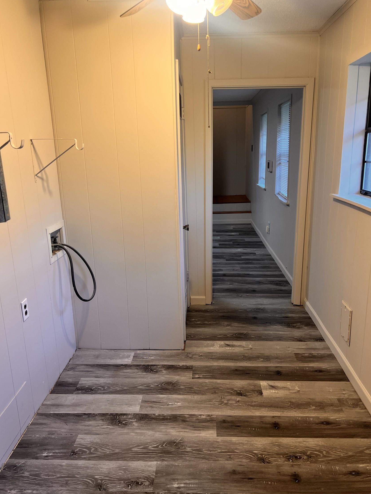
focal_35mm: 27
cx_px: 188
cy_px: 243
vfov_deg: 65.3
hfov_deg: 51.3
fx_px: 386
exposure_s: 1/60
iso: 80
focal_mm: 5.7
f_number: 1.5
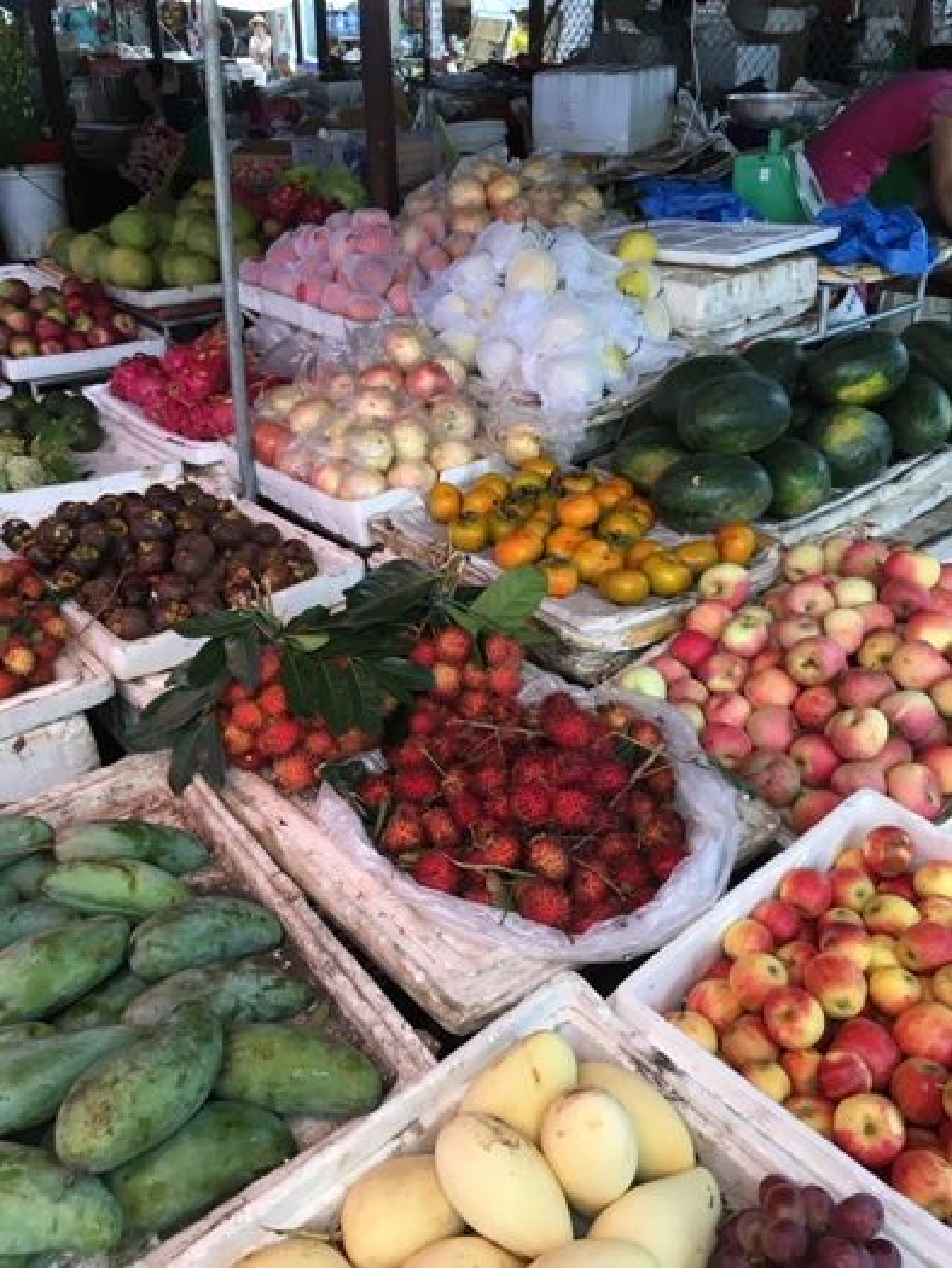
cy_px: 634
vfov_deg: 61.6
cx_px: 476
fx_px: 1063
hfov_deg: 48.2
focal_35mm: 29
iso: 32
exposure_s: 1/33
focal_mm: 4.15
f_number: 2.2
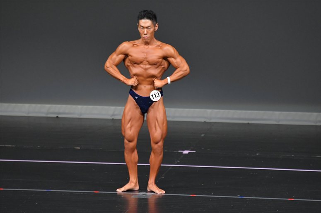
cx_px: 160
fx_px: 3342
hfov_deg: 5.5
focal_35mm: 375
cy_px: 106
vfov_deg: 3.7
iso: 4000
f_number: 5.6
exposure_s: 1/400
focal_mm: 250
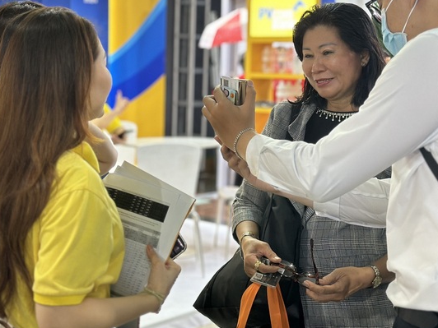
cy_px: 90
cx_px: 235
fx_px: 936
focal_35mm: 74
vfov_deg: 19.8
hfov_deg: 26.3
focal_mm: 6.86
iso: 125
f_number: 1.78
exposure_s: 1/100
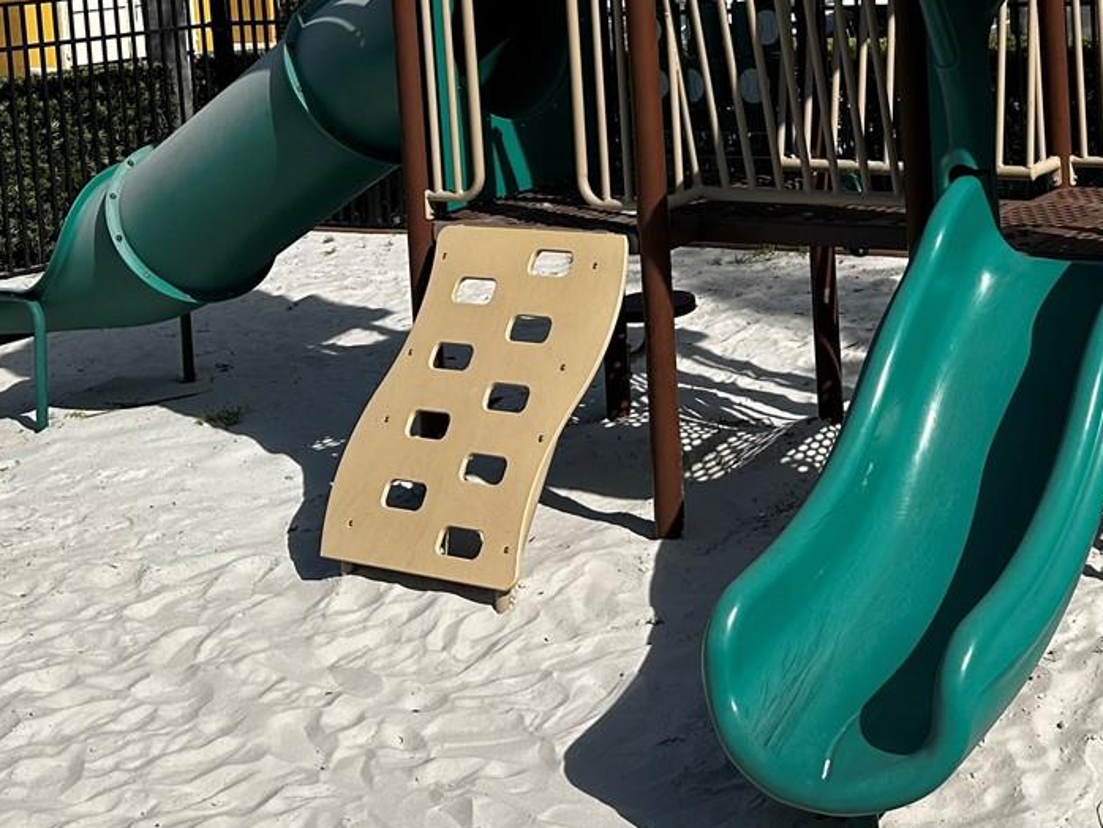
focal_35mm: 55
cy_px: -25
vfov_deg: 25.1
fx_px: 1753
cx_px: 947
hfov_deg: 33.5
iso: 80
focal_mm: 6.86
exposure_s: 1/5263
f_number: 1.78
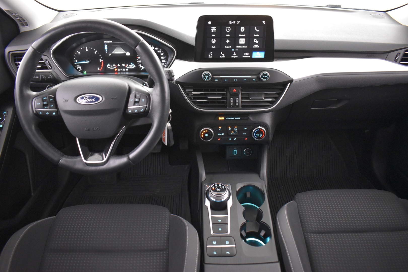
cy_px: 136
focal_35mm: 27
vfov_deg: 47.9
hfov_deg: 67.4
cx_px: 204
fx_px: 306
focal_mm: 18
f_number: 3.5
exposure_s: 1/10
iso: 3200
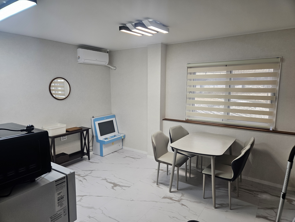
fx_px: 196
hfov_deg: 73.9
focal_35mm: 23
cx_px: 148
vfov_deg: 58.9
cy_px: 111
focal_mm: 5.4
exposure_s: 1/120
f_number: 1.8
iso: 160
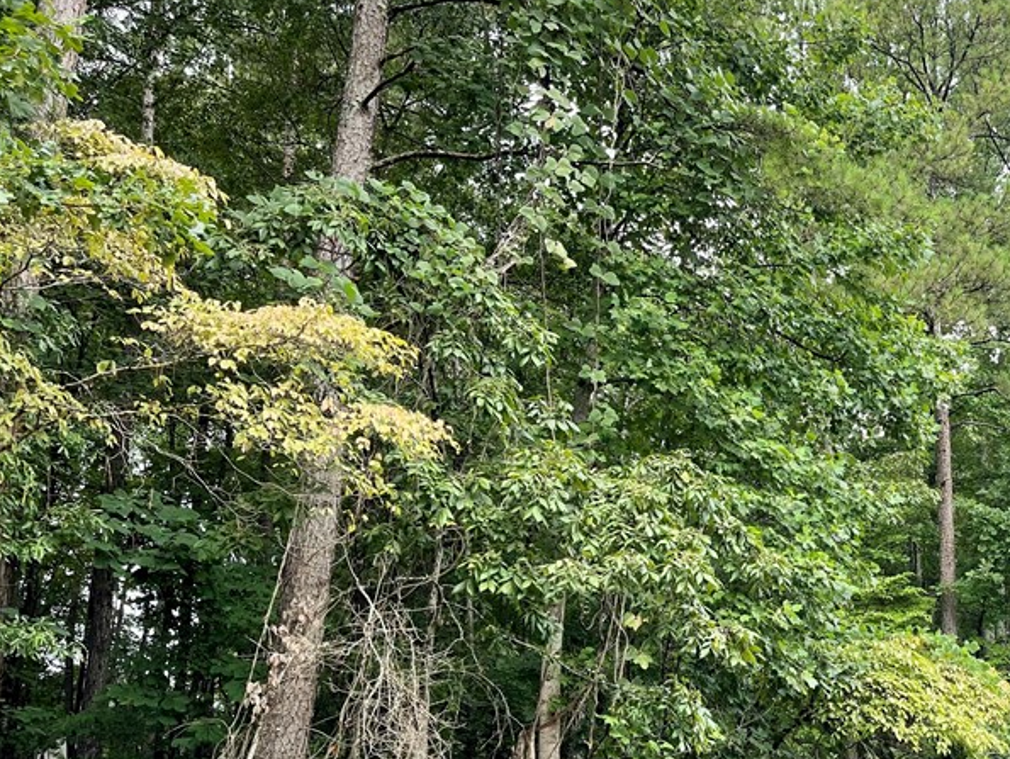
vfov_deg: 33.3
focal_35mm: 43
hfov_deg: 41.7
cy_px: 521
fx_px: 1255
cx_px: 827
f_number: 1.6
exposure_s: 1/422
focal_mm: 5.1
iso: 32
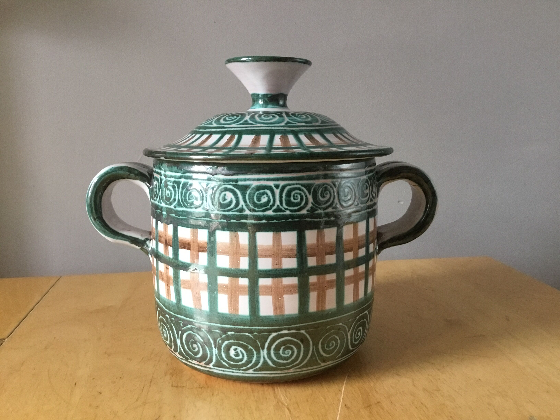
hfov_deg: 58.4
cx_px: 280
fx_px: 502
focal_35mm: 31
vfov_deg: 45.4
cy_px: 210
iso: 200
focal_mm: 3.3
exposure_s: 1/33
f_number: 2.4
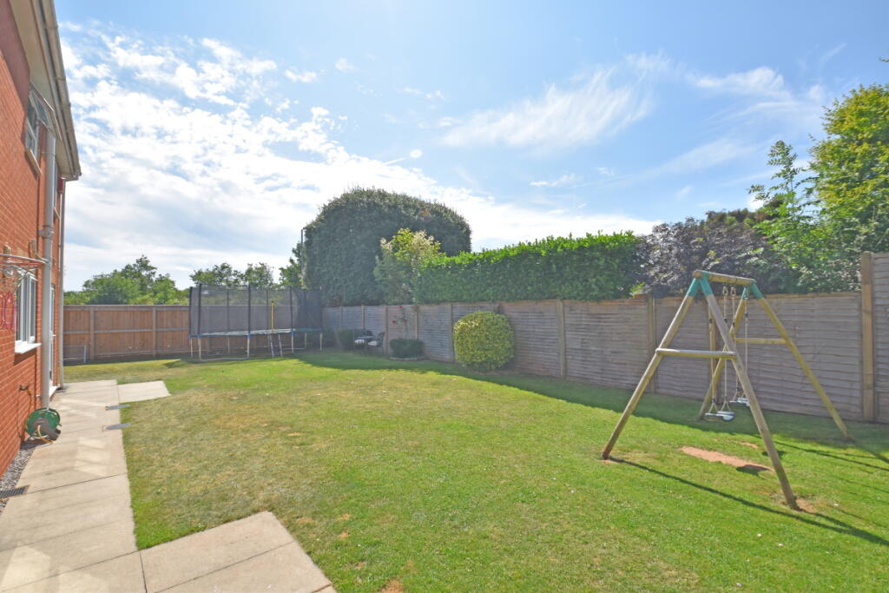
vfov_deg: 77.3
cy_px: 296
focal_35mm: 15
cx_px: 444
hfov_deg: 100.4
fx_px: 370
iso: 100
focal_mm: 10
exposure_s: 1/200
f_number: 9
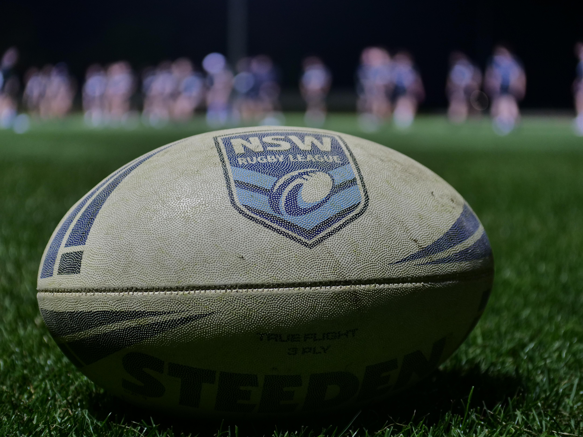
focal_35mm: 70
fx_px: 1179
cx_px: 292
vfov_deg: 21.0
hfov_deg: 27.8
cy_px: 218
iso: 400
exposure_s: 1/80
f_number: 2.8
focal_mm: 35
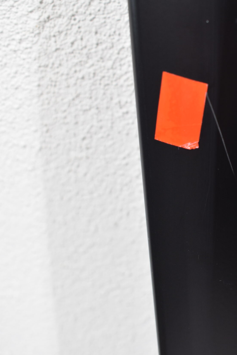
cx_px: 230
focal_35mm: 58
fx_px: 570
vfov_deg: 34.6
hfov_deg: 22.7
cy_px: 178
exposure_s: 1/60
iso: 720
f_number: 5.6
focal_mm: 25
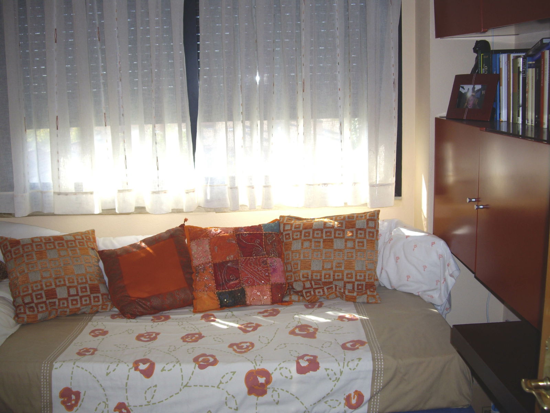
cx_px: 275
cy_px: 206
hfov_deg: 49.0
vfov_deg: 37.7
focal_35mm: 38
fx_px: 604
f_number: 2.8
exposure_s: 1/160
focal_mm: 7.9
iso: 100
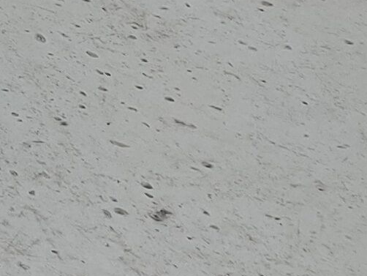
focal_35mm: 215
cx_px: -983
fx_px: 2281
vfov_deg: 6.4
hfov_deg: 7.3
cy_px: -491
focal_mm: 4.75
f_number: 1.65
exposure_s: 1/100
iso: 160
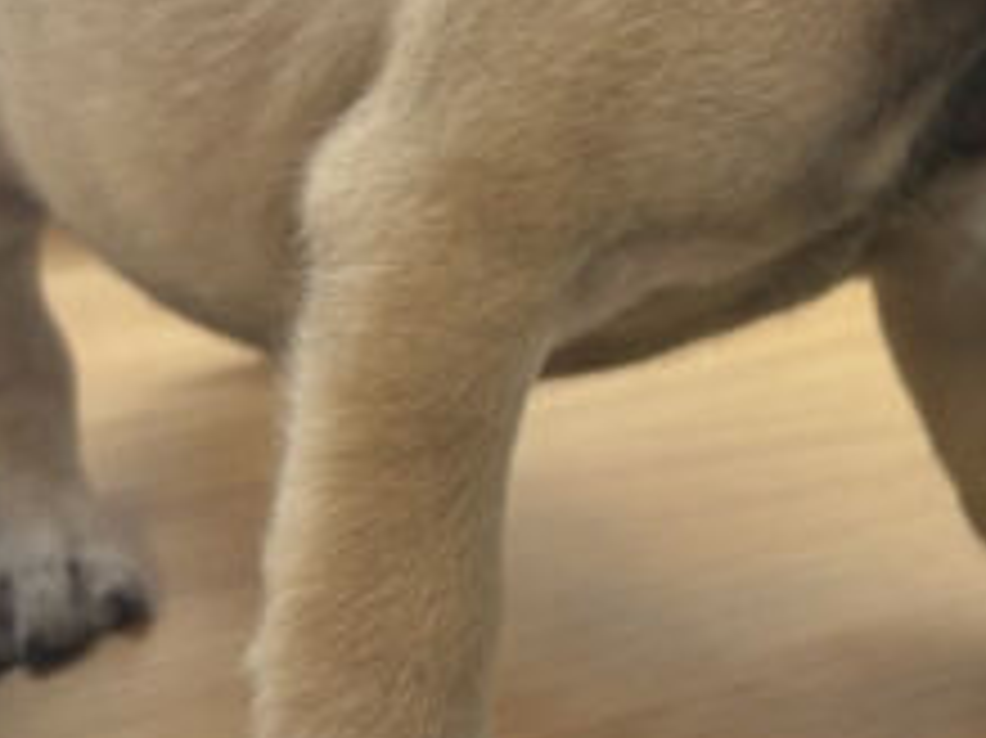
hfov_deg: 24.5
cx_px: 986
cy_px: 14
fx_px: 2164
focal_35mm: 76
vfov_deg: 18.9
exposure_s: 1/100
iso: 64
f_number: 1.6
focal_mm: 5.96
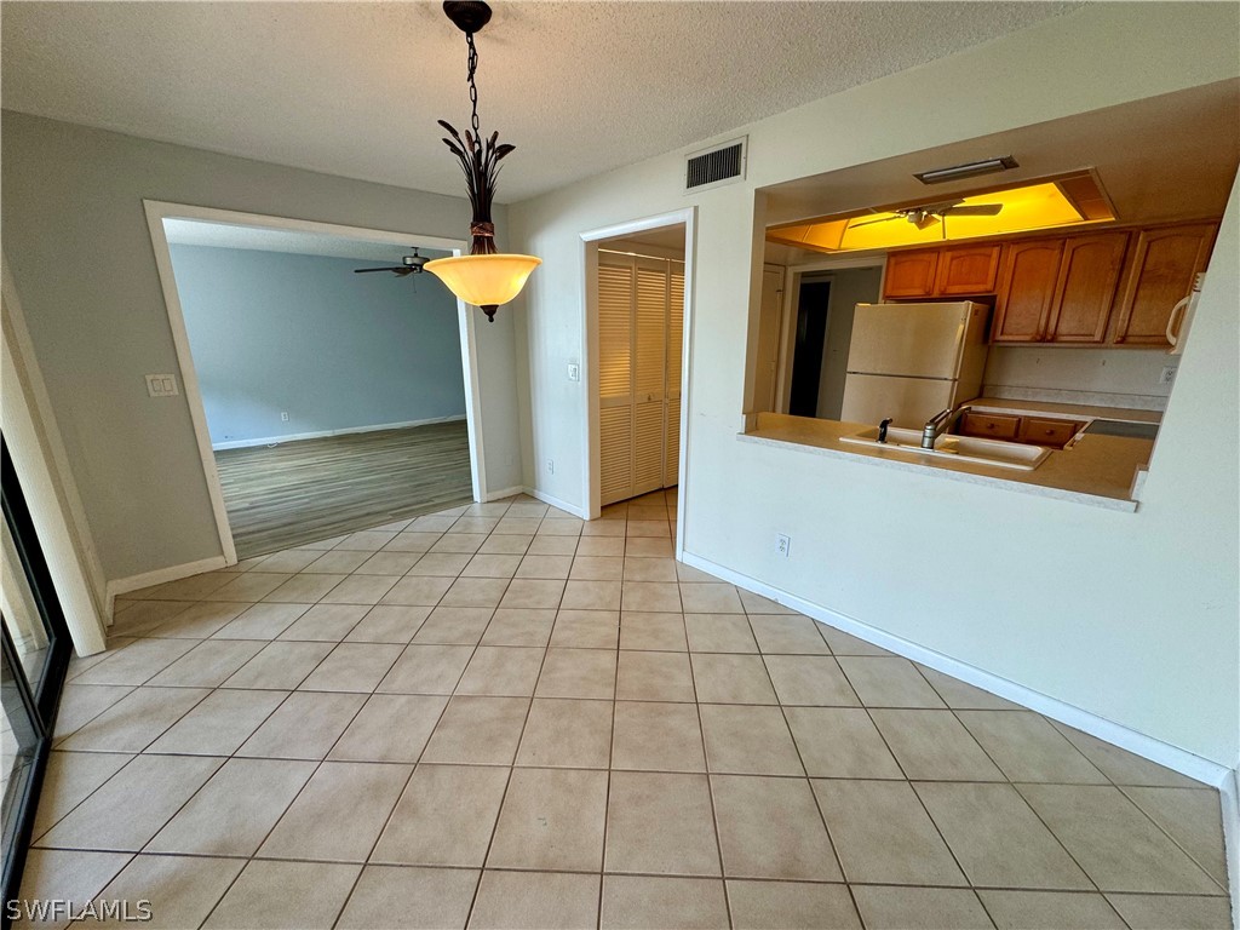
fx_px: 502
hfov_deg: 102.1
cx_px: 620
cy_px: 465
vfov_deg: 85.7
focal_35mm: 14
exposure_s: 1/120
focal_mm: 2.22
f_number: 2.2
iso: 80
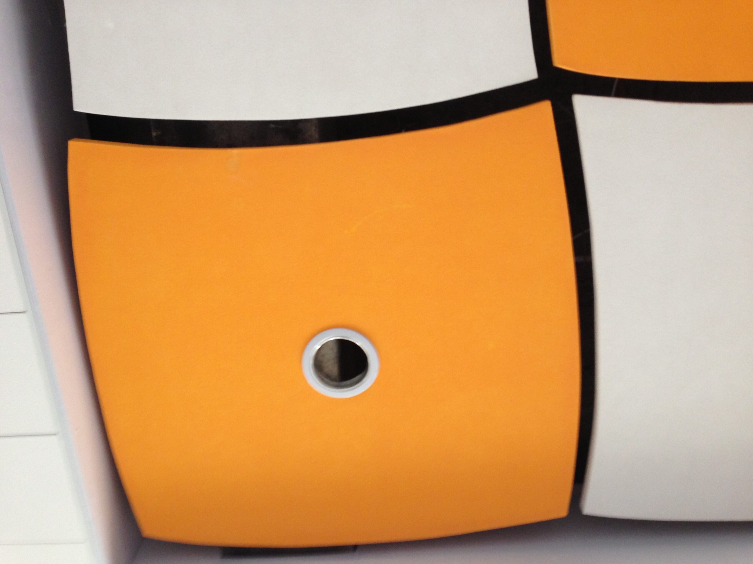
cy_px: 282
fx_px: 718
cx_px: 376
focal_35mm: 33
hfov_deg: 55.4
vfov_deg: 42.9
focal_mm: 4.13
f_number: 2.4
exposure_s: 1/20
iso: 100
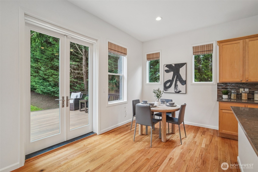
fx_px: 115
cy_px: 86
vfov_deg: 73.7
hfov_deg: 96.7
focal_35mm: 16
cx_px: 129
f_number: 8
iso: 1600
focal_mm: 16
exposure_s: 1/50
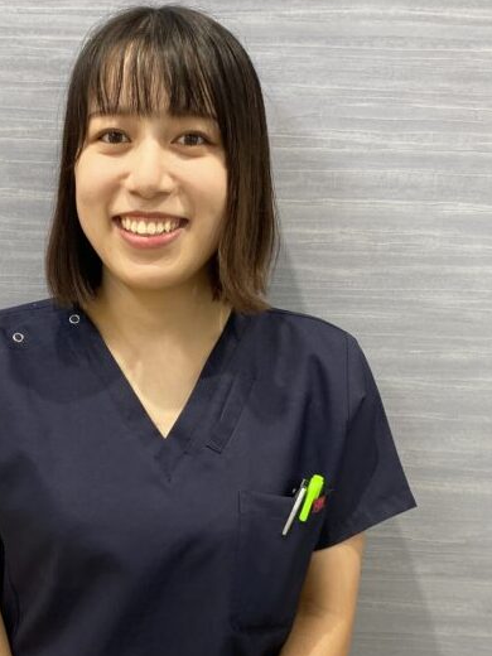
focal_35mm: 40
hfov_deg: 35.5
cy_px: 450
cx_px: 155
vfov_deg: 45.9
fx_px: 758
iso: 80
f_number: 1.8
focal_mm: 4.25
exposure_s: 1/100
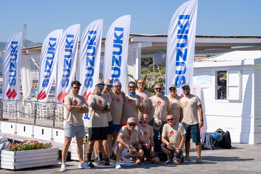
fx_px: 660
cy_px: 87
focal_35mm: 91
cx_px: 130
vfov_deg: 15.0
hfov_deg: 22.4
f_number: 9
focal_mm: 91
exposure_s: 1/320
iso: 100
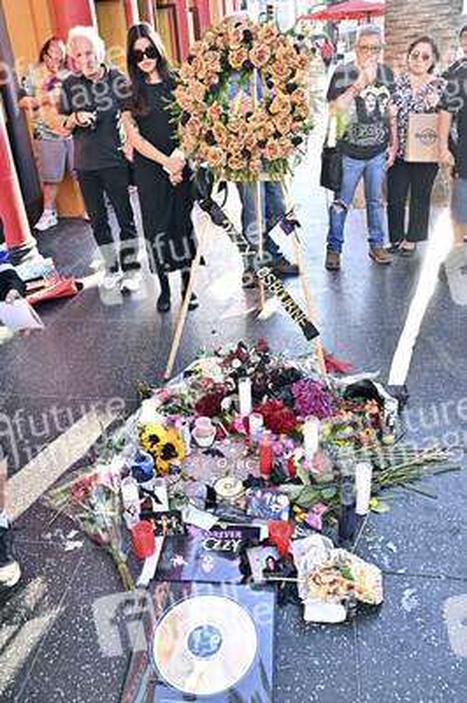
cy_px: 352
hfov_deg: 53.1
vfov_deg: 73.8
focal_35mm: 24
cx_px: 234
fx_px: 468
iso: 1600
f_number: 6.3
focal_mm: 24
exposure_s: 1/400
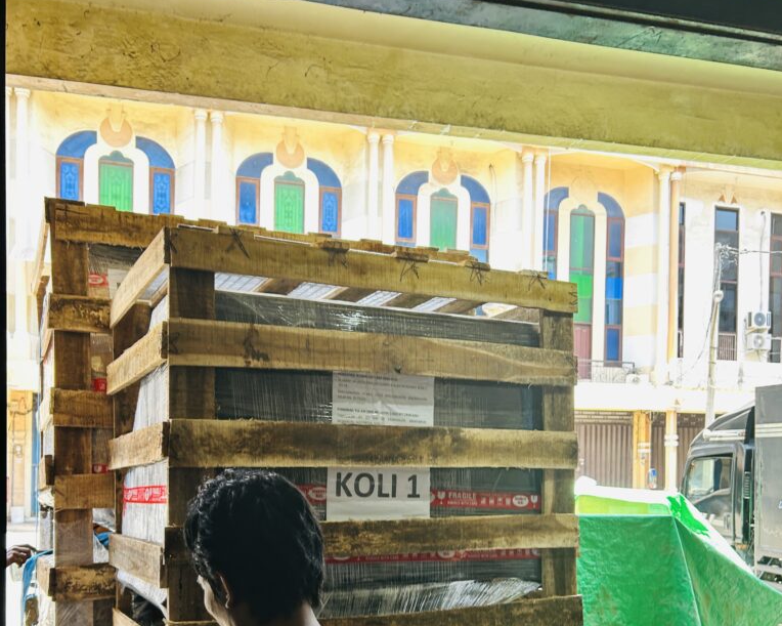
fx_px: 787
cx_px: 391
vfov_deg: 42.1
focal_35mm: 34
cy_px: 463
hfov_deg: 52.9
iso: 50
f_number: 1.5
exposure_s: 1/121
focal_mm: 5.7
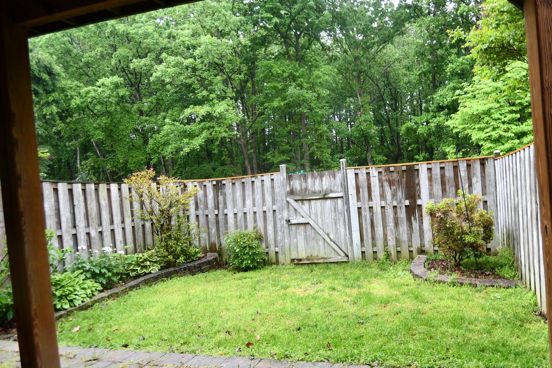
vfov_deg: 57.1
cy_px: 163
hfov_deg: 76.6
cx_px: 359
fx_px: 337
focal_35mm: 22
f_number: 3.5
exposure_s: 1/50
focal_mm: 10
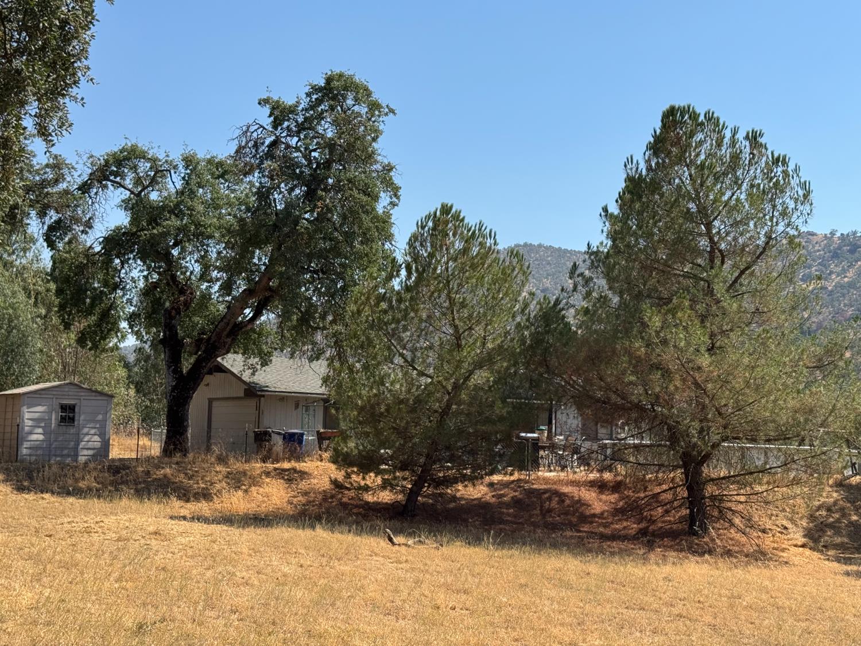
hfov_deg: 39.7
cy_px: 323
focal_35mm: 48
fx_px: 1194
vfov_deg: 30.3
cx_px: 430
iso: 64
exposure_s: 1/3817
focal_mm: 6.76
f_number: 1.78
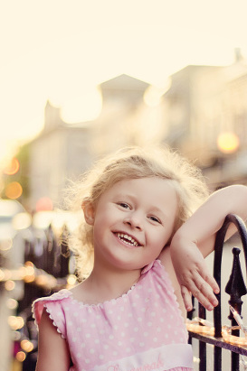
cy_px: 284
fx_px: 1362
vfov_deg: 15.5
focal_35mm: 132
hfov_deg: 10.4
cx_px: 145
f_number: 1.8
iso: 160
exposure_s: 1/500
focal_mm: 50
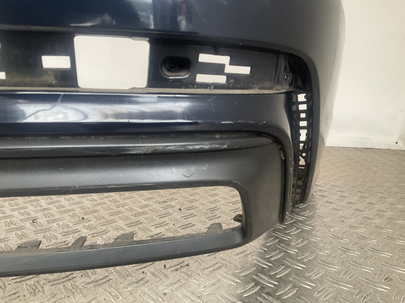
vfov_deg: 48.2
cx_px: 202
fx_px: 339
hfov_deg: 61.7
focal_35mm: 29
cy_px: 152
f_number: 1.8
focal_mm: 3
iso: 80
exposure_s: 1/50
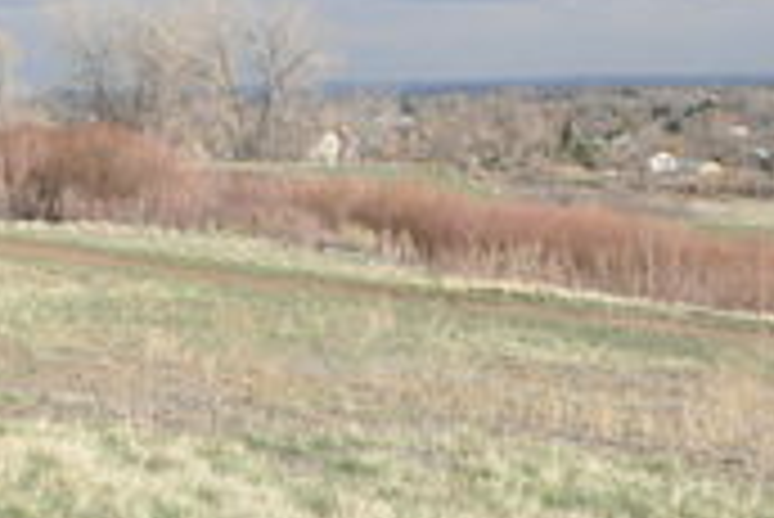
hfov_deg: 18.2
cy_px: -104
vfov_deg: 12.2
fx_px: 2367
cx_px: 43
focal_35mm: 110
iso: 1600
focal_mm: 28
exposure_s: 1/4000
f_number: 8
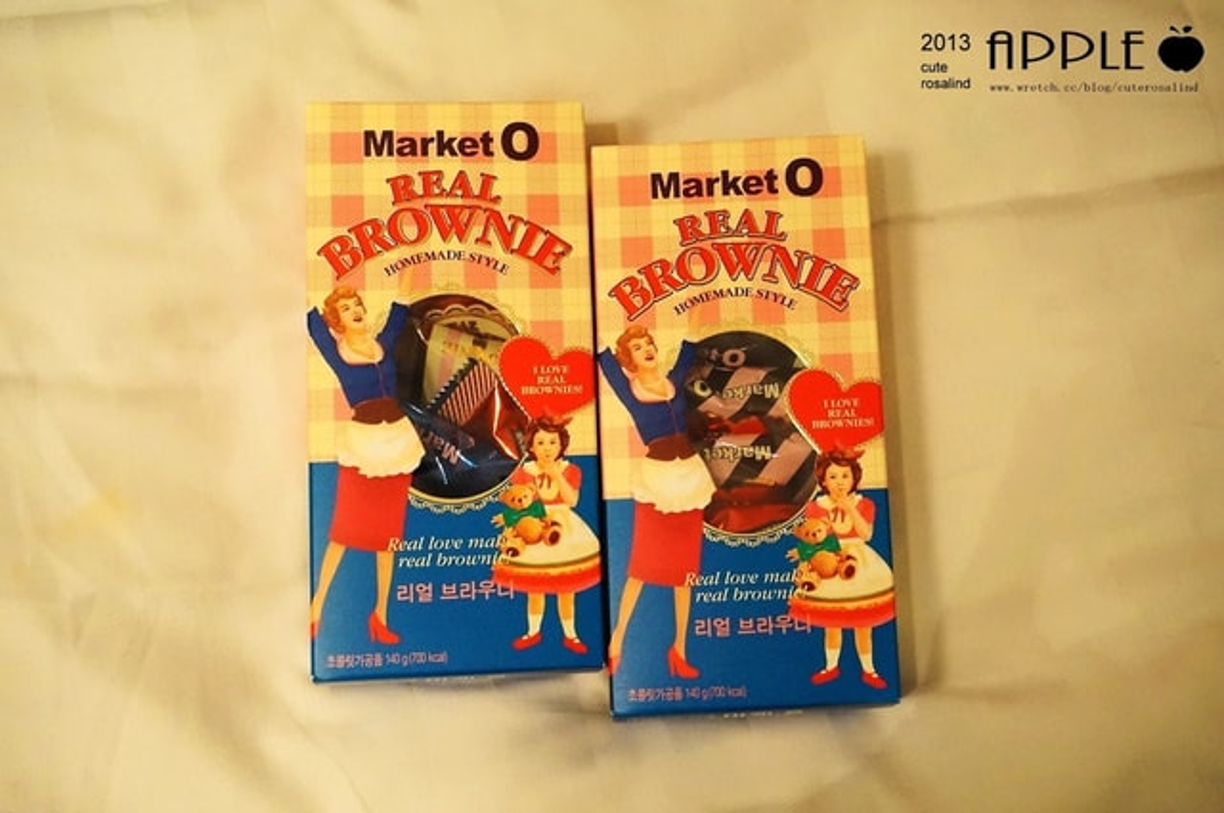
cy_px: 406
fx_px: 1375
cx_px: 612
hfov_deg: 48.0
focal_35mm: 40
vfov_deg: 32.9
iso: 3200
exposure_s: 1/50
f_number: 6.3
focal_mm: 27
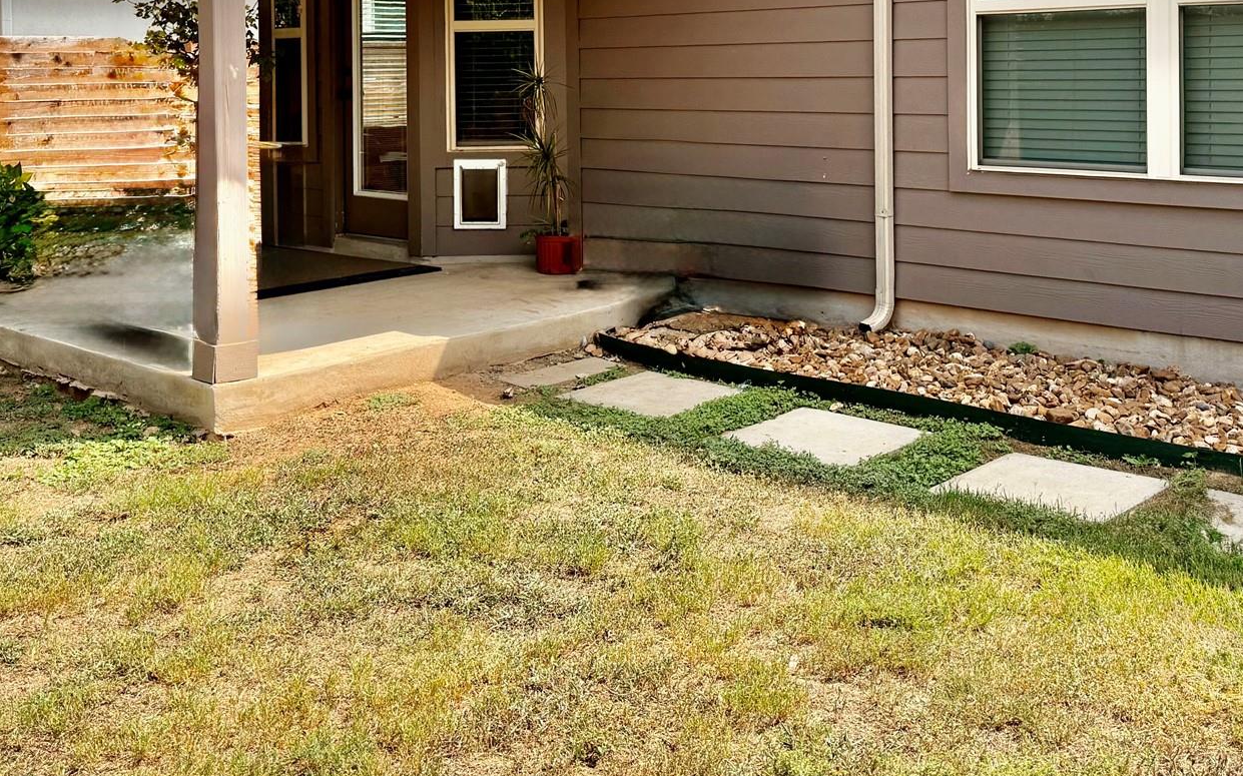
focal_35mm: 42
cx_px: 607
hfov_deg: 47.2
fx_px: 1422
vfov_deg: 29.3
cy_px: 85
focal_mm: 6.76
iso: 100
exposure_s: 1/2907
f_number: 1.78
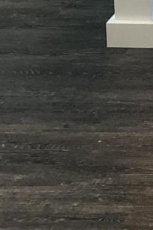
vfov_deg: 10.4
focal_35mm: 189
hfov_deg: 6.4
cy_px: -161
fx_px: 1206
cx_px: 513
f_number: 1.8
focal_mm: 4
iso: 80
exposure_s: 1/15
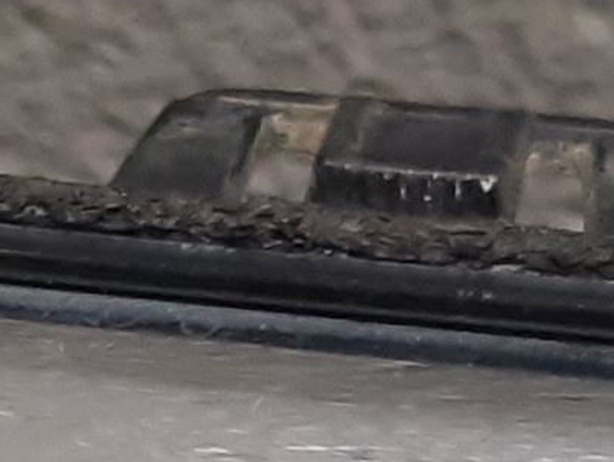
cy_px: 808
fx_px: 2343
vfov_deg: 10.6
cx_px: -166
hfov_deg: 14.4
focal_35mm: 132
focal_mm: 3.93
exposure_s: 1/50
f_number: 1.7
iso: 200
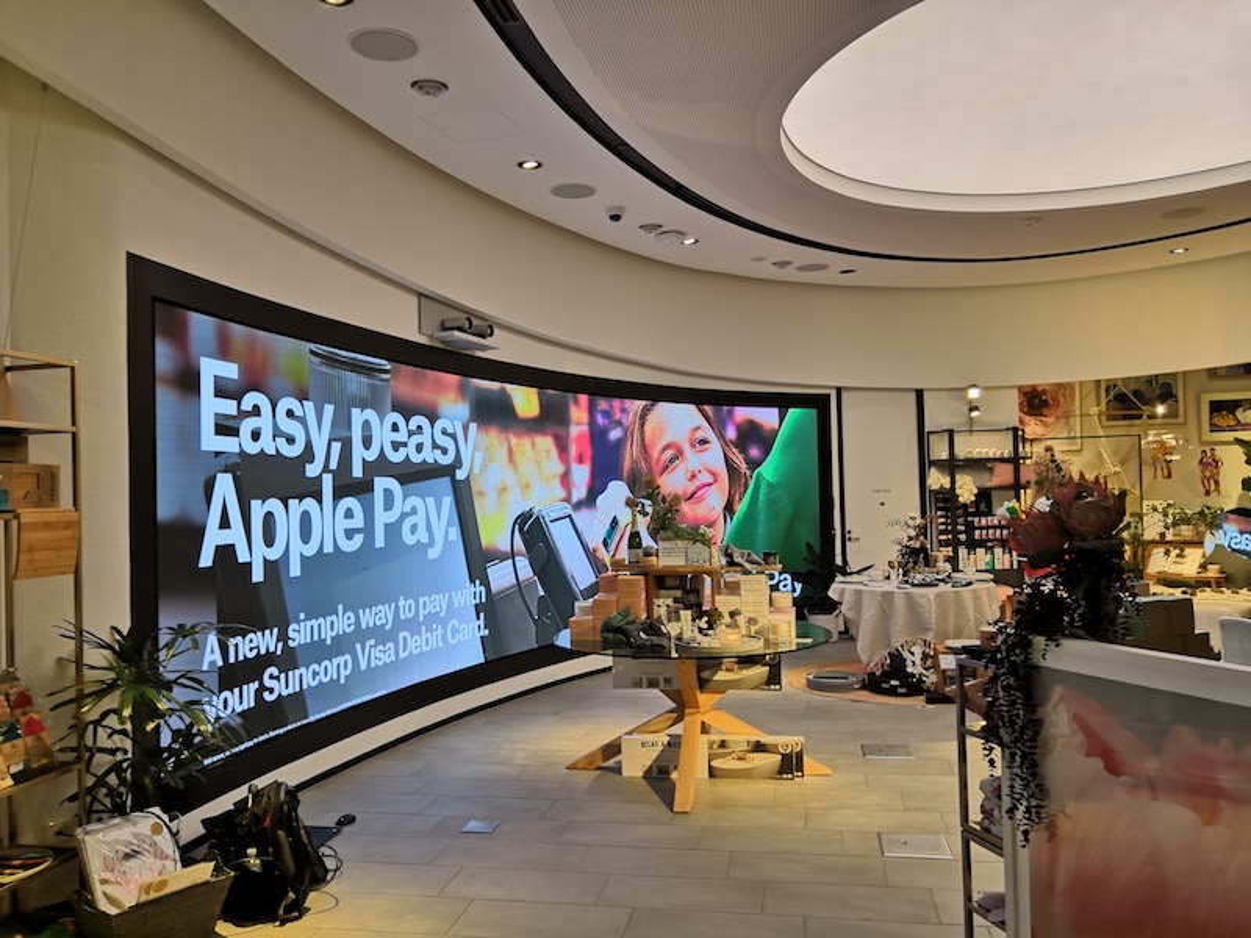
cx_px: 626
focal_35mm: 27
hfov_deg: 65.3
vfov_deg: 51.4
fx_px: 976
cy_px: 469
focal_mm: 3.95
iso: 80
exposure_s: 1/100
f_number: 1.8
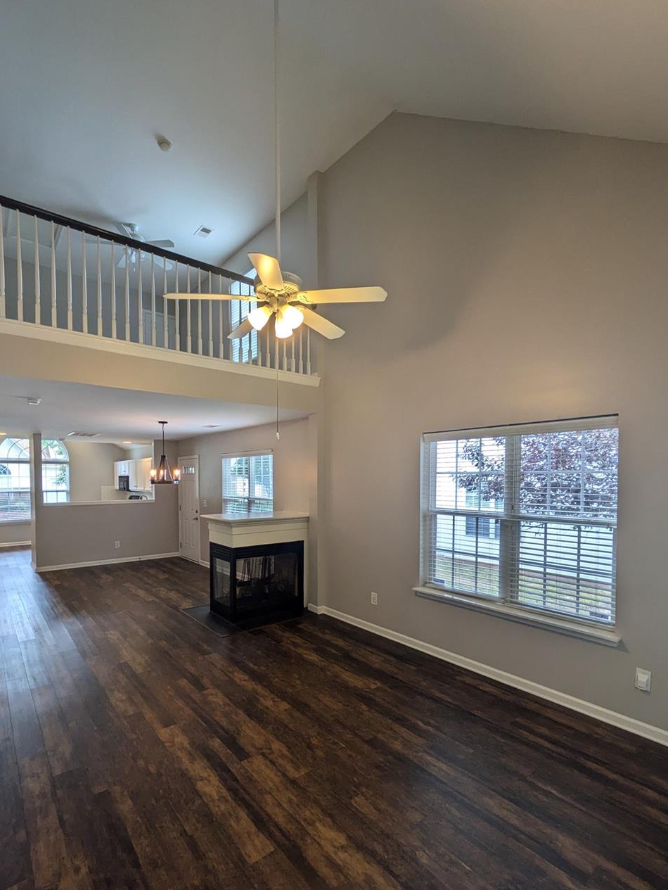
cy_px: 492
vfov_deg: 90.7
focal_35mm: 17
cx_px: 303
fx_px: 437
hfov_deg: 74.6
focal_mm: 1.83
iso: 87
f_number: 2.2
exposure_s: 1/120
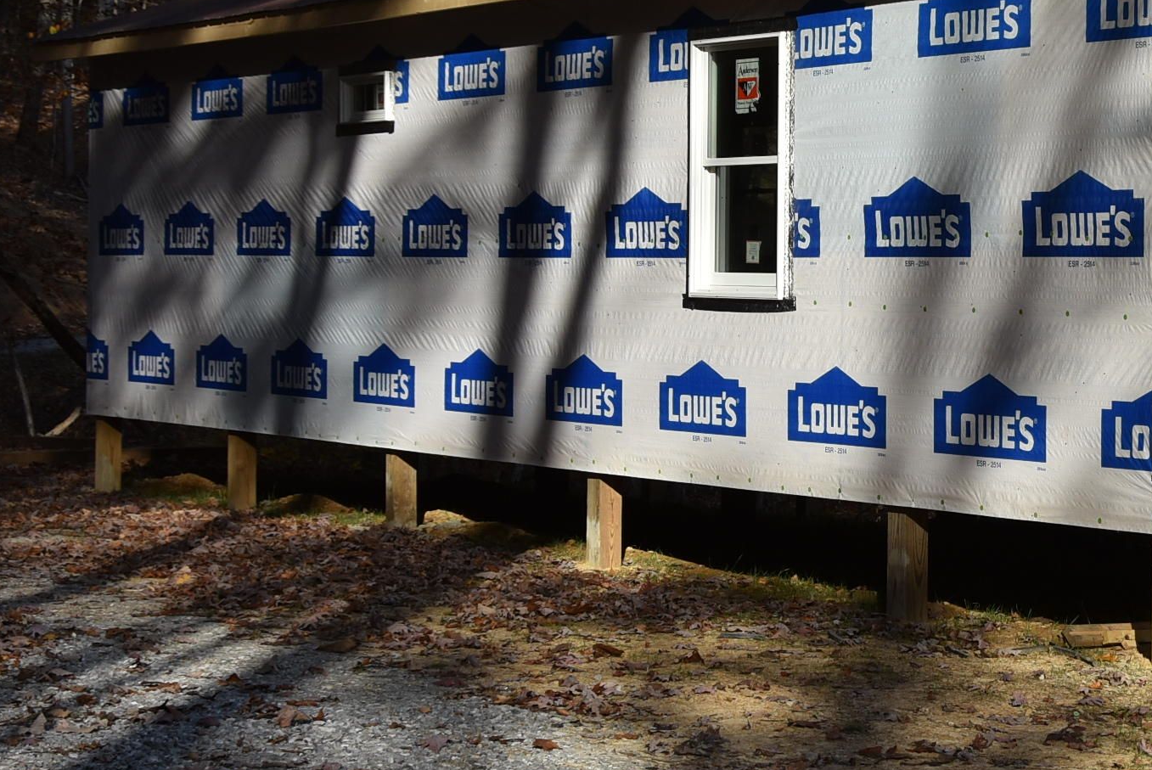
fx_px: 2754
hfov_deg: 22.8
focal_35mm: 86
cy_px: 271
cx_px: 1115
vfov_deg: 15.9
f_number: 8
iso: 140
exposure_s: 1/500
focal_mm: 26
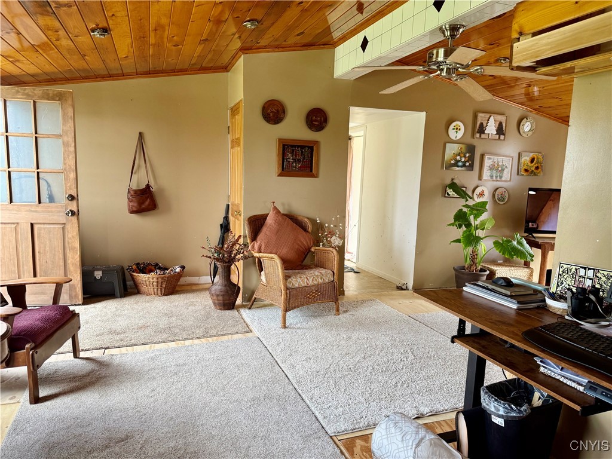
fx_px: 424
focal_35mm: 24
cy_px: 230
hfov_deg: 71.6
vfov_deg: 56.8
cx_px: 306
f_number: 1.78
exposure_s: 1/121
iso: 200
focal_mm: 6.76
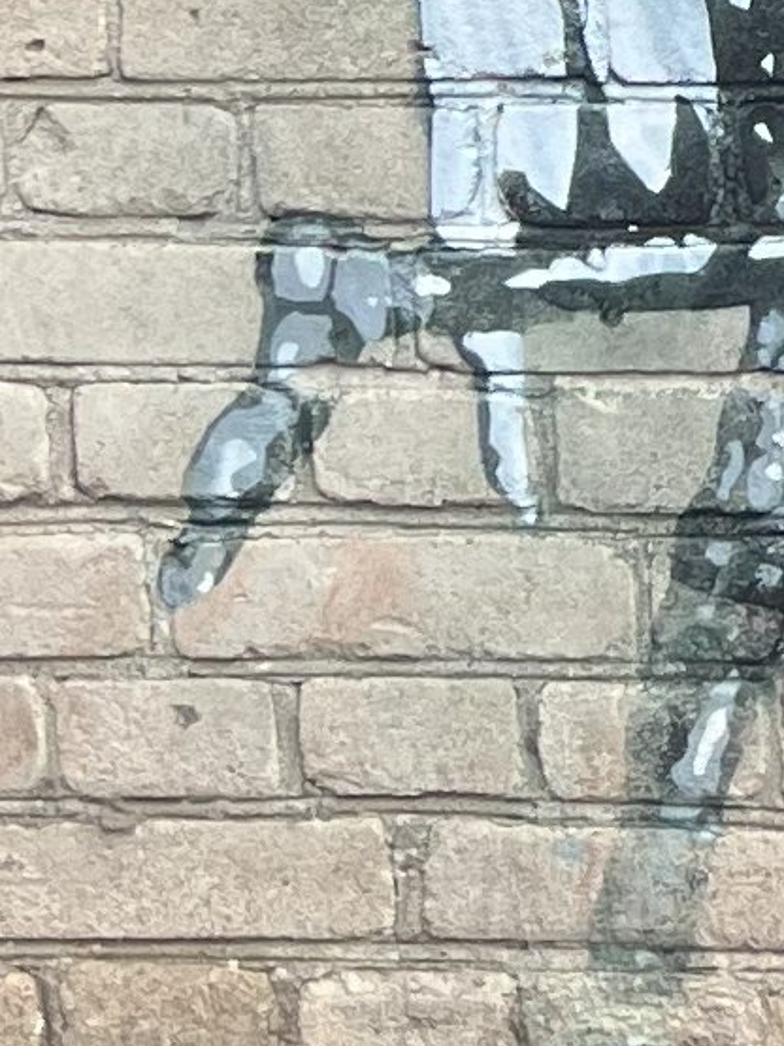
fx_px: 5710
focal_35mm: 189
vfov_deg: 9.9
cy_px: -809
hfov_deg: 7.2
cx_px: 2066
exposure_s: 1/270
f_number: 1.5
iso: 40
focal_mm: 5.7
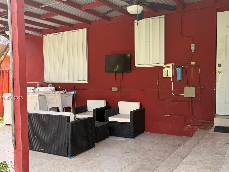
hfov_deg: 53.9
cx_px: 120
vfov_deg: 41.7
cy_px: 98
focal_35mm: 34
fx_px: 225
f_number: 1.78
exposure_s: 1/459
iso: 80
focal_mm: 6.76
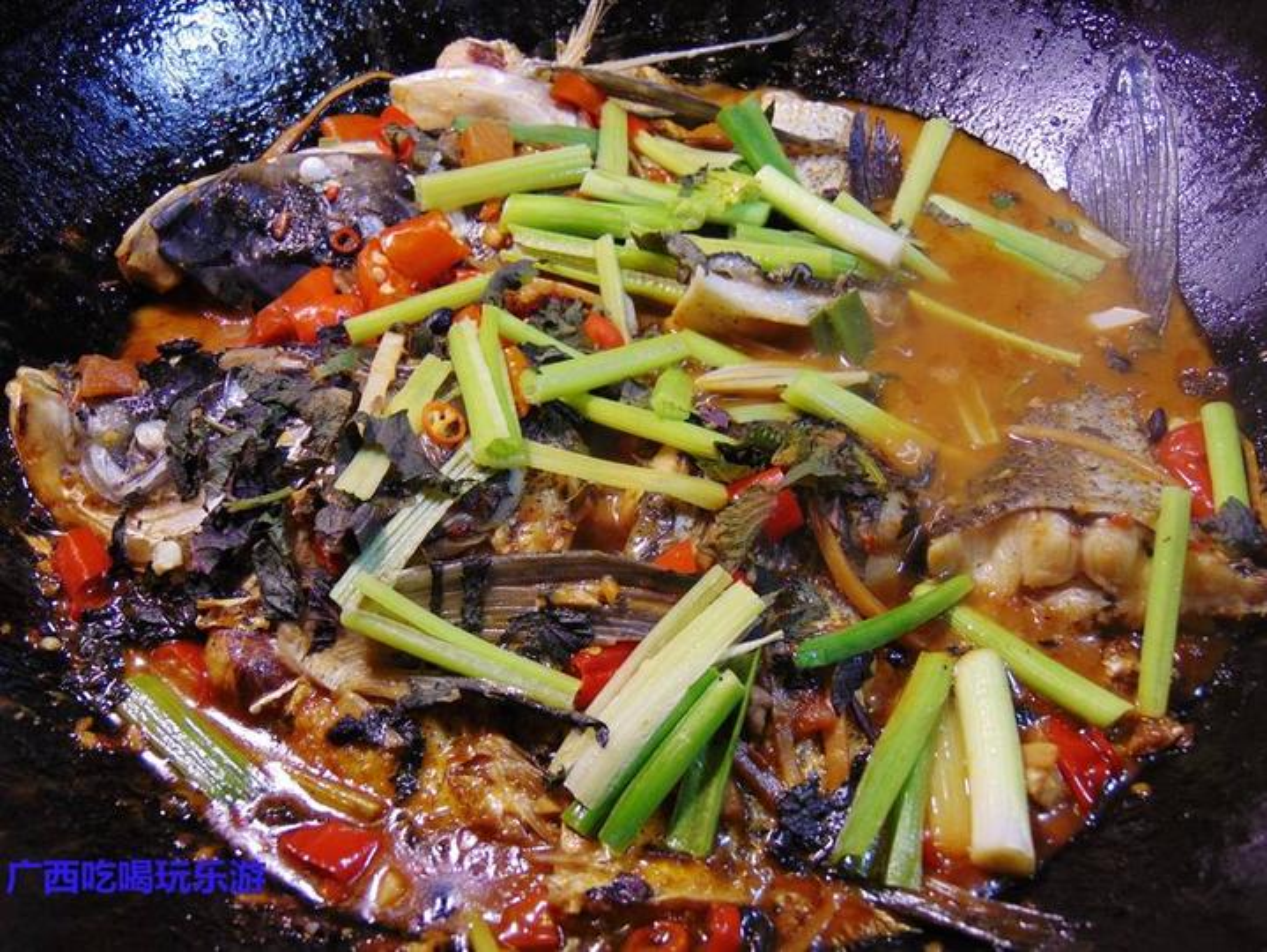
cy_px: 476
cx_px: 634
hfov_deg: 44.8
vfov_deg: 34.4
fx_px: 1538
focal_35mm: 42
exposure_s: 1/30
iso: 100
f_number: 3.3
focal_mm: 7.6
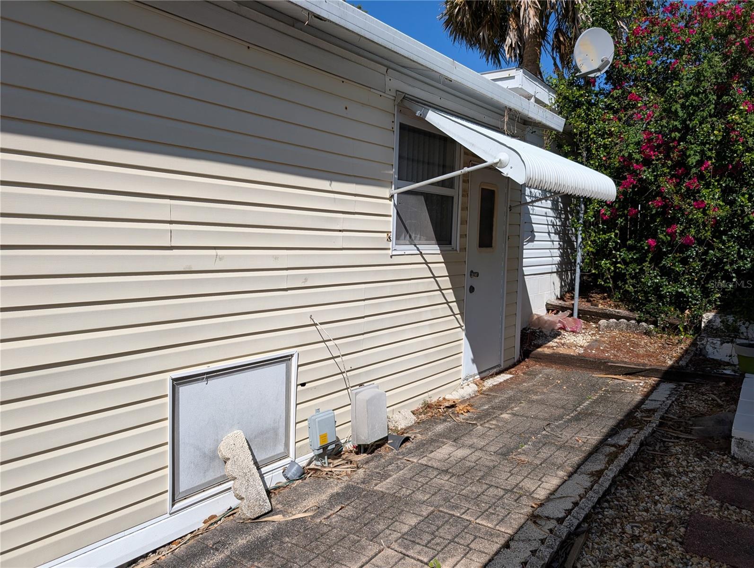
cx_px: 377
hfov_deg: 71.5
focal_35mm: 24
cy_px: 284
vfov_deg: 56.9
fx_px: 523
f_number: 1.68
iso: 21
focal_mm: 6.9
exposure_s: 1/1984
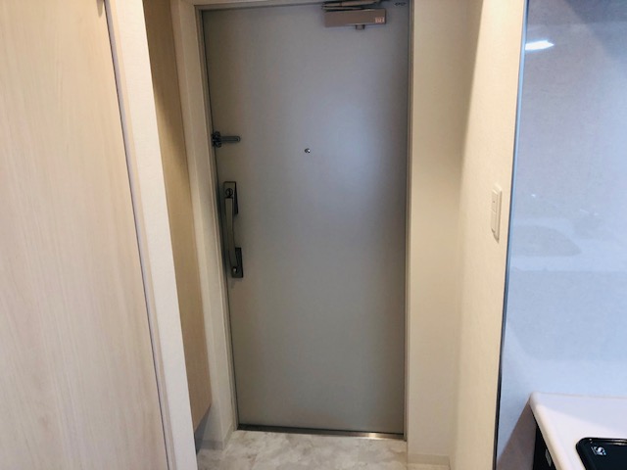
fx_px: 507
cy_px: 235
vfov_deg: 49.7
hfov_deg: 63.4
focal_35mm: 28
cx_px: 314
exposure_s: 1/20
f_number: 1.8
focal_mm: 3.99
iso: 40
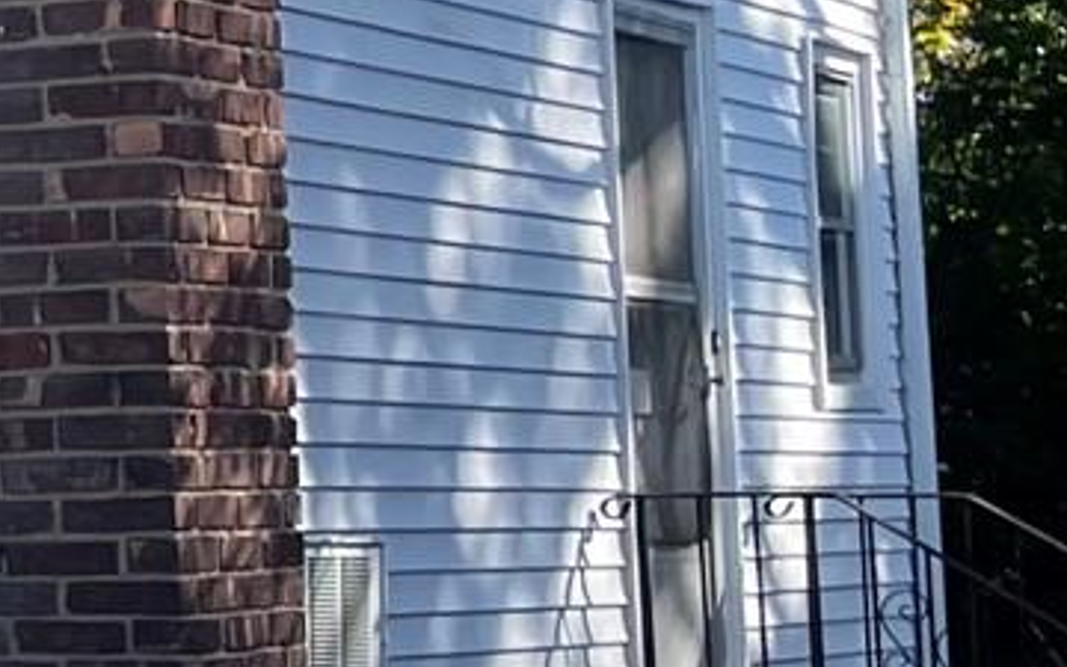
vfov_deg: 8.4
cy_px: 264
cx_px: -1707
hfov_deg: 10.8
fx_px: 4565
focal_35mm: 157
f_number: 1.6
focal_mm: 4.2
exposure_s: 1/988
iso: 32
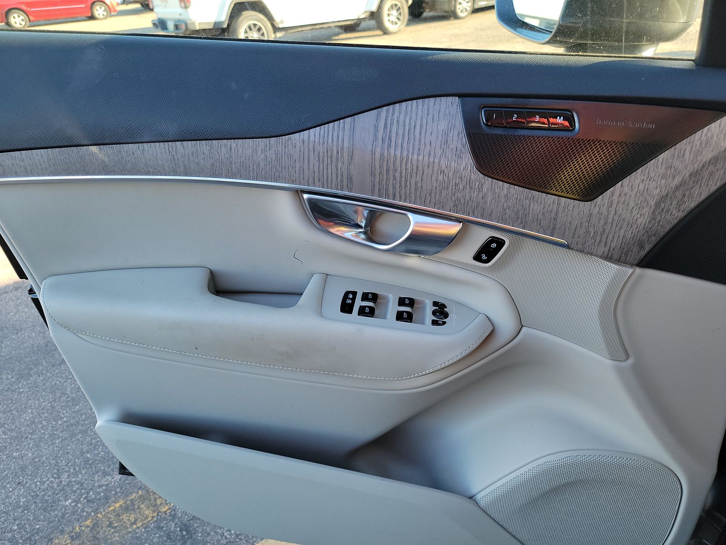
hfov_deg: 71.6
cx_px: 363
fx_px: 503
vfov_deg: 56.8
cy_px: 272
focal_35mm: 24
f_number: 1.8
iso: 84
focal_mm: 6.7
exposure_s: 1/119
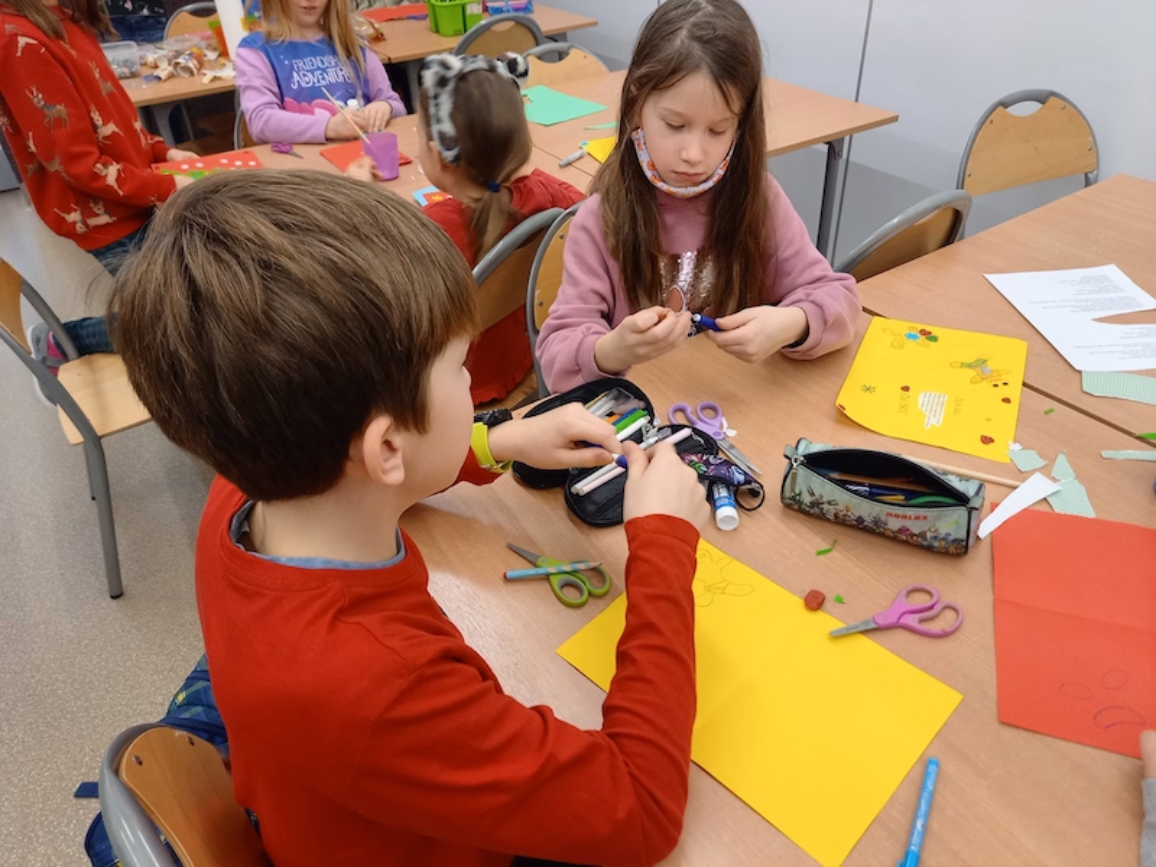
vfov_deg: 54.9
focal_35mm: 25
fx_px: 835
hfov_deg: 69.4
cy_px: 434
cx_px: 578
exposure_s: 1/33
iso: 320
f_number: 2
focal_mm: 4.6
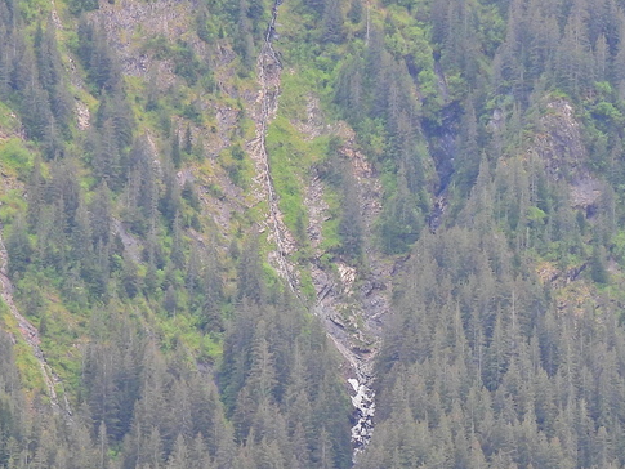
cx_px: 415
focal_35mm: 198
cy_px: 406
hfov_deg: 10.0
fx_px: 3576
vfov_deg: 7.5
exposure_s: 1/80
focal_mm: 13.4
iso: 100
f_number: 3.5
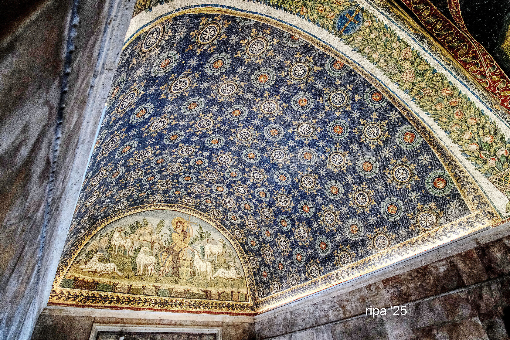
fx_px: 255
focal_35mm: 18
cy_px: 170
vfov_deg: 67.4
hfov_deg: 90.0
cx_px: 255
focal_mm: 12
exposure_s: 1/27
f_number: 2.8
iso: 3200
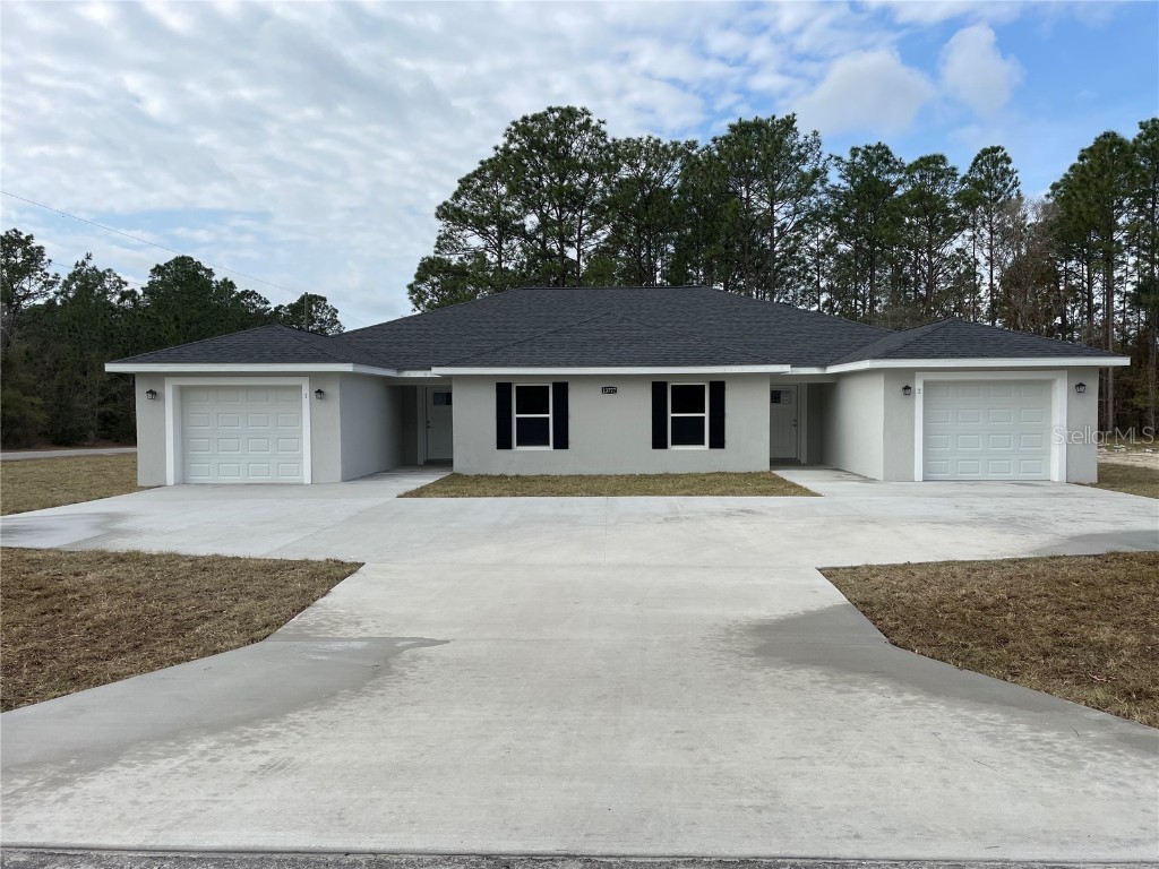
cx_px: 580
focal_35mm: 26
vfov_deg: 53.1
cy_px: 434
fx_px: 871
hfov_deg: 67.3
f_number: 1.6
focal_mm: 4.2
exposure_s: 1/3861
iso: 32
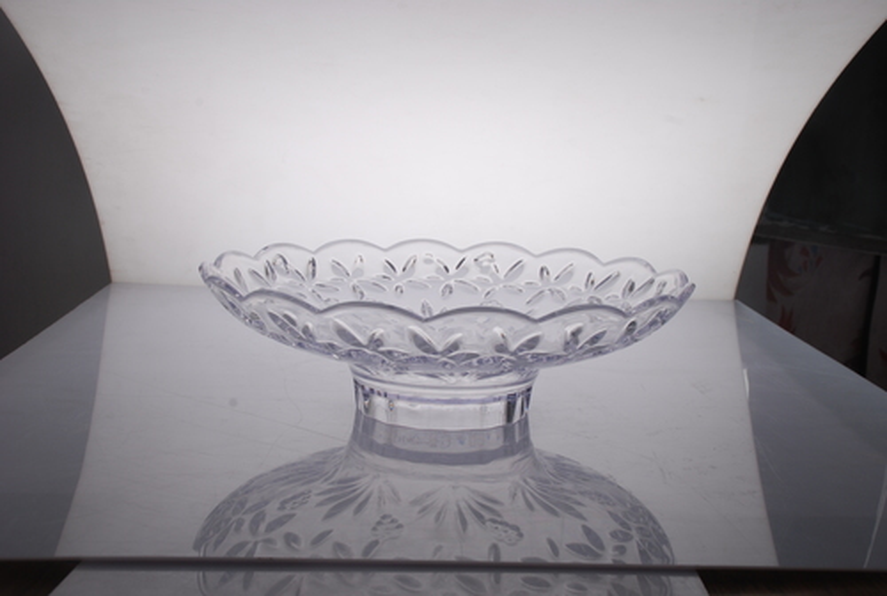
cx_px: 444
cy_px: 298
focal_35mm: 48
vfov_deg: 28.2
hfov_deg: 41.0
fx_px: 1185
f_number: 11
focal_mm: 32
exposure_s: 1/125
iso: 100
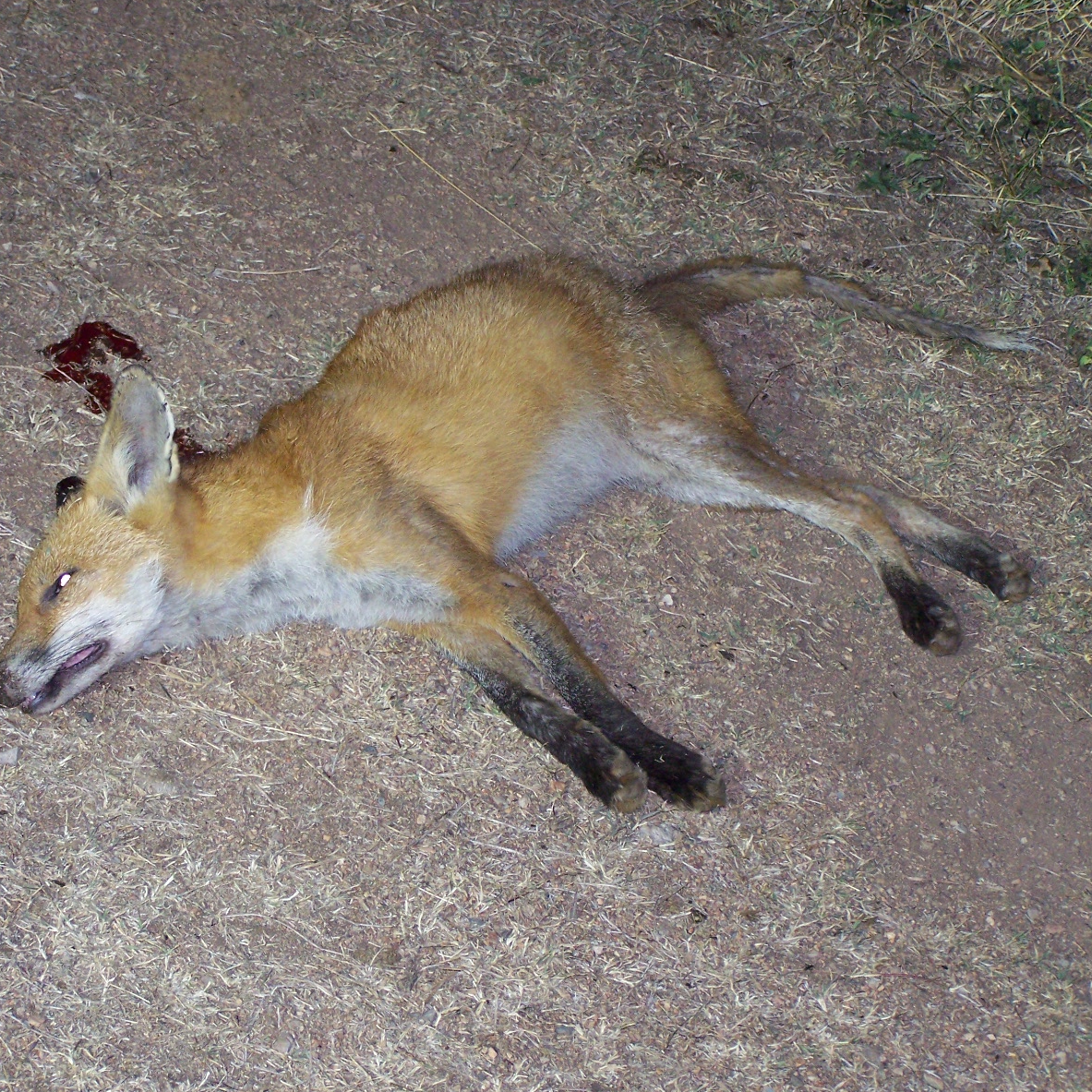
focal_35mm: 98
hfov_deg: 17.7
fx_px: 3498
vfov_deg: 17.7
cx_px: 488
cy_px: 553
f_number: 3.2
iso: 160
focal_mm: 13.7
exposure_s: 1/80
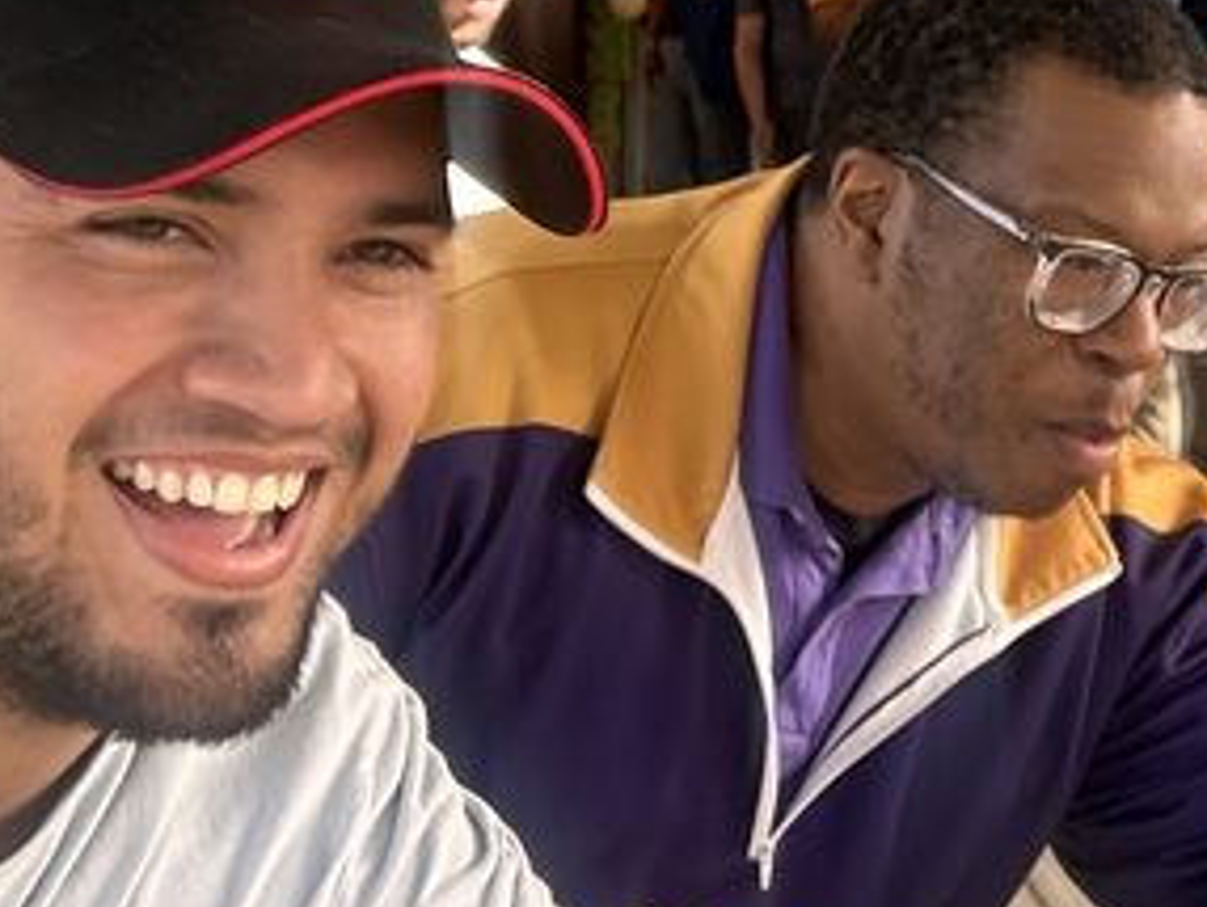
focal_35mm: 93
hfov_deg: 20.1
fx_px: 3245
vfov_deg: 15.7
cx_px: 1329
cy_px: 80
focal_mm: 5.7
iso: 50
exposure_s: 1/120
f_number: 1.5
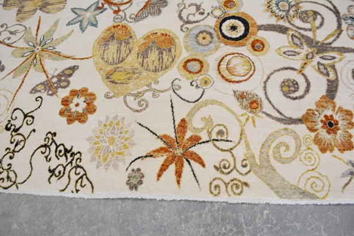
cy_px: 122
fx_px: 275
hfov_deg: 65.5
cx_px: 172
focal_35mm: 28
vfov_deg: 46.4
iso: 400
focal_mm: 18
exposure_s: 1/80
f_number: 4.5
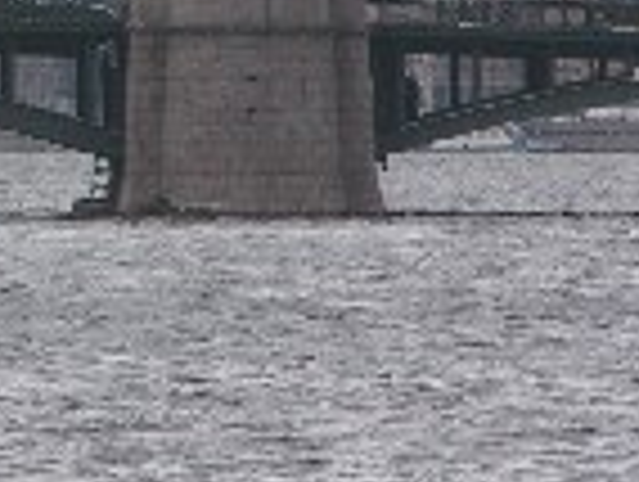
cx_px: -403
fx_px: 21376
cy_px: -167
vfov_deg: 1.3
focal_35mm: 1156
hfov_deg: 1.7
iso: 50
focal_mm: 71.2
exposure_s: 1/112
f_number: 5.9
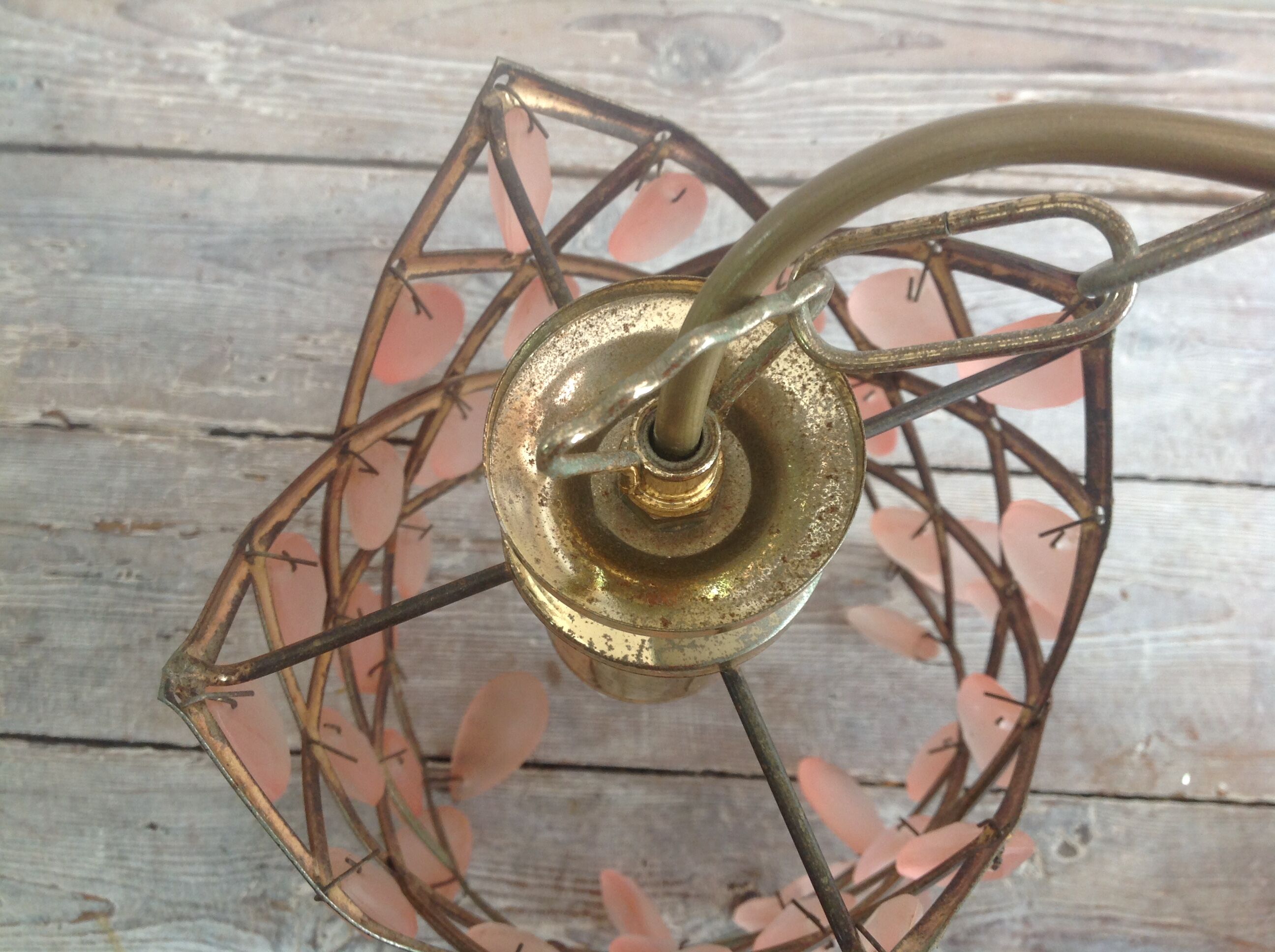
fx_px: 1287
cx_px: 638
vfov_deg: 40.6
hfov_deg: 52.7
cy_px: 476
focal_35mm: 35
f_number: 2.4
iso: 50
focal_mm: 4.28
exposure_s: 1/17
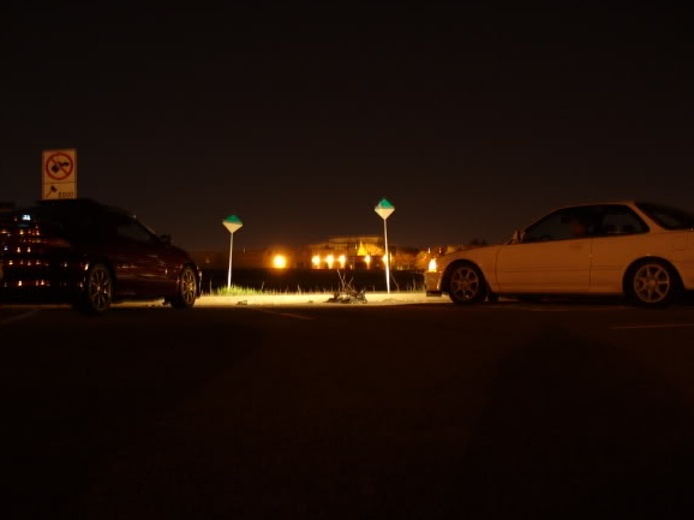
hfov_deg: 45.8
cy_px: 282
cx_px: 339
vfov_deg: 35.1
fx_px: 822
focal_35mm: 41
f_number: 2.8
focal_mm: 6.1
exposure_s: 4
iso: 80
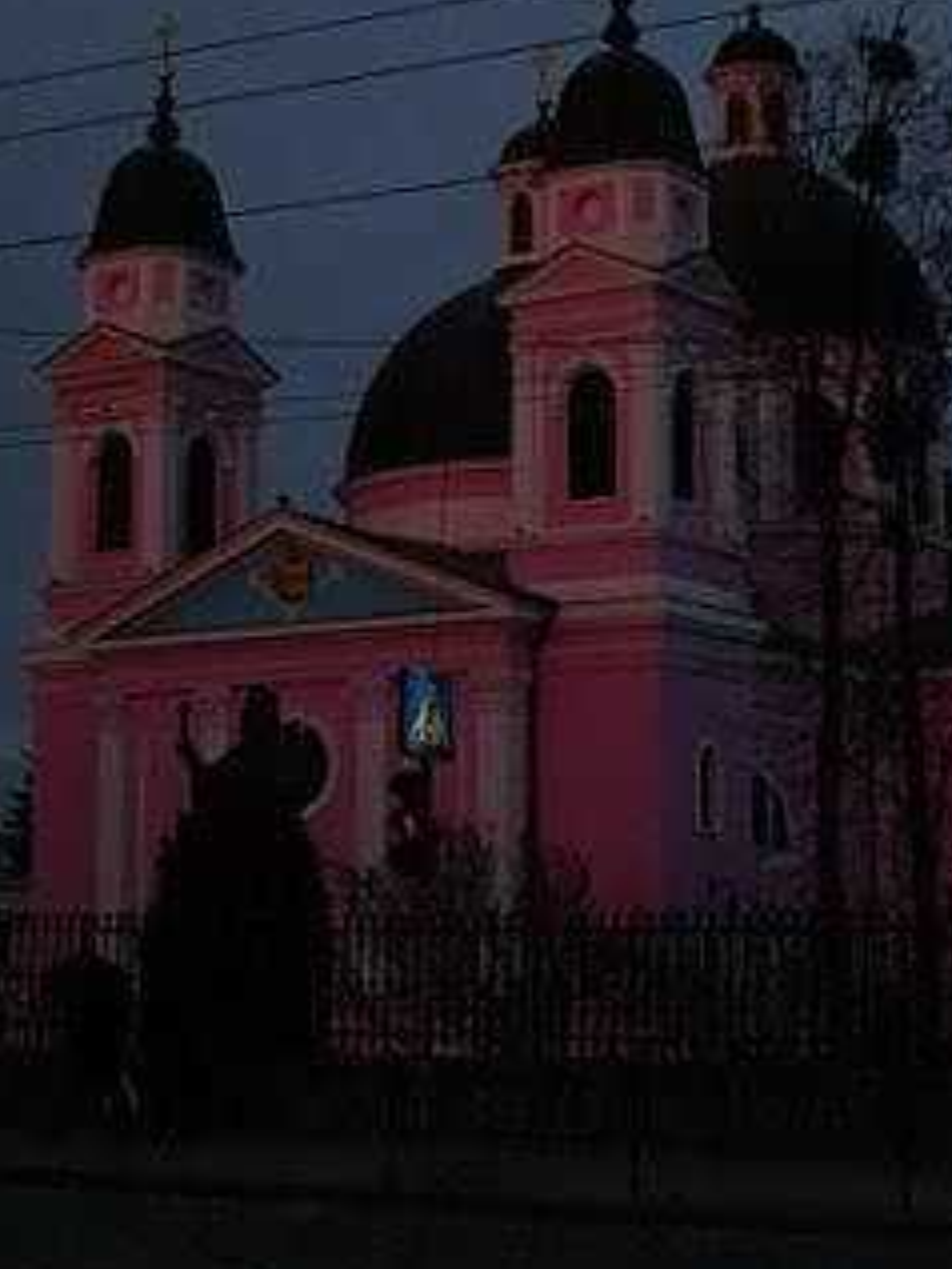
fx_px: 2638
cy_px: 552
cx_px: 532
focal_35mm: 72
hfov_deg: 20.4
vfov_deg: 27.0
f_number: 3.2
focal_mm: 10.6
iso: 200
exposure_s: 1/60.1
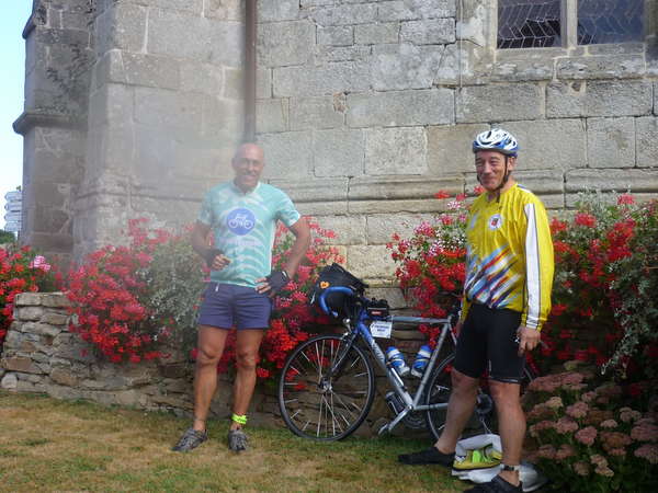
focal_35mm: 46
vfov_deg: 31.5
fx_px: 874
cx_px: 329
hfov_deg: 41.2
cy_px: 246
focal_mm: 5.9
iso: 80
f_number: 2.9
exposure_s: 1/250
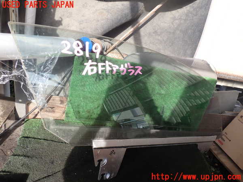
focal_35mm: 30
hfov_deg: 60.0
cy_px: 91
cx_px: 122
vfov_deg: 46.8
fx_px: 211
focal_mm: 5.4
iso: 100
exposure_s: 1/200
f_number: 3.2
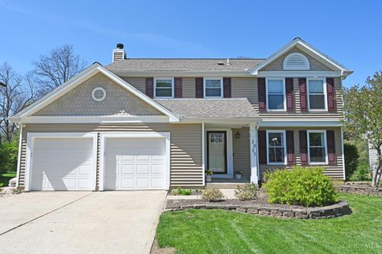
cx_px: 191
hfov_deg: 72.6
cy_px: 127
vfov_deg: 52.2
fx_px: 260
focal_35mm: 24
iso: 100
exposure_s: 1/400
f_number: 7.1
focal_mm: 24.5
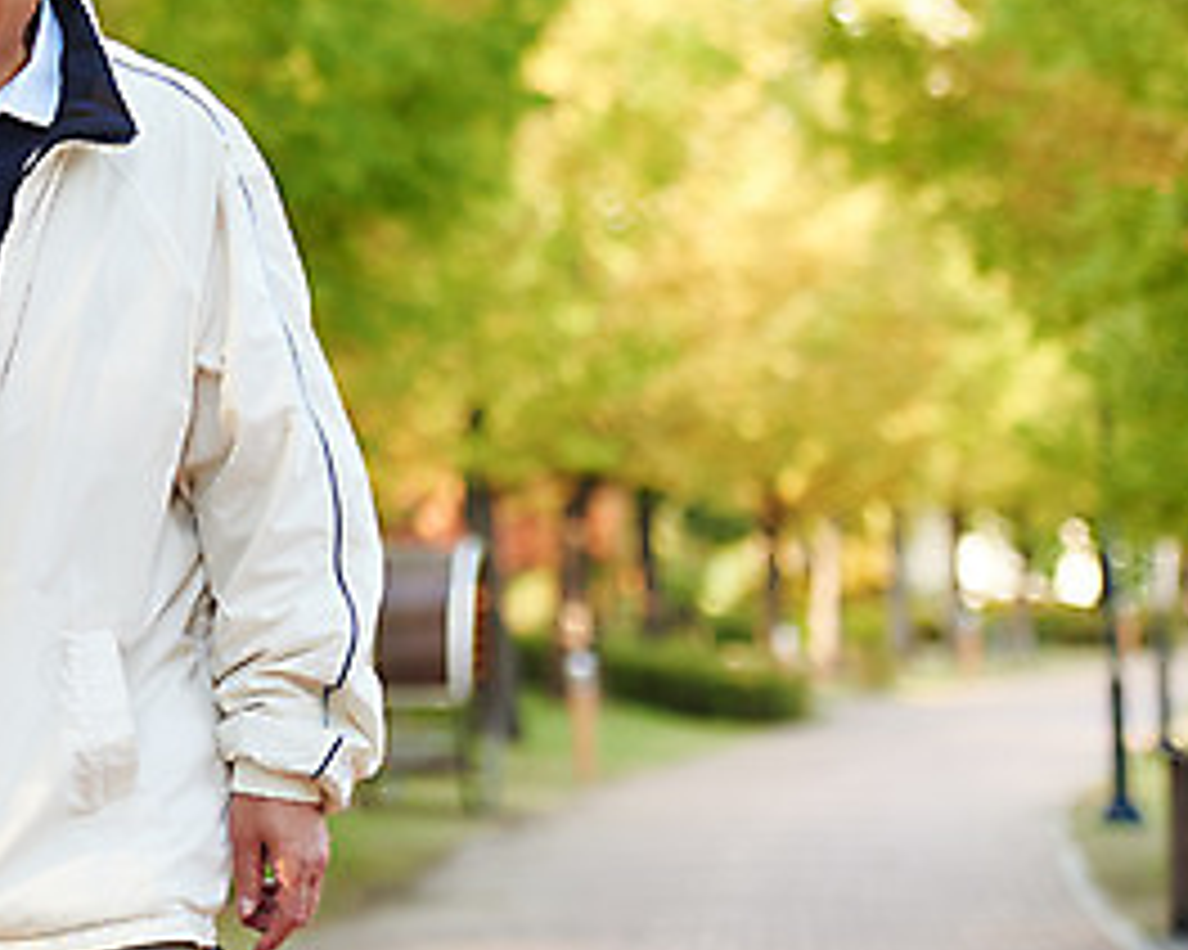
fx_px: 6151
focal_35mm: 175
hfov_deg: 10.9
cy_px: 86
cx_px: -61
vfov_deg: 8.8
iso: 400
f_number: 2.8
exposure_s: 1/320
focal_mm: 82
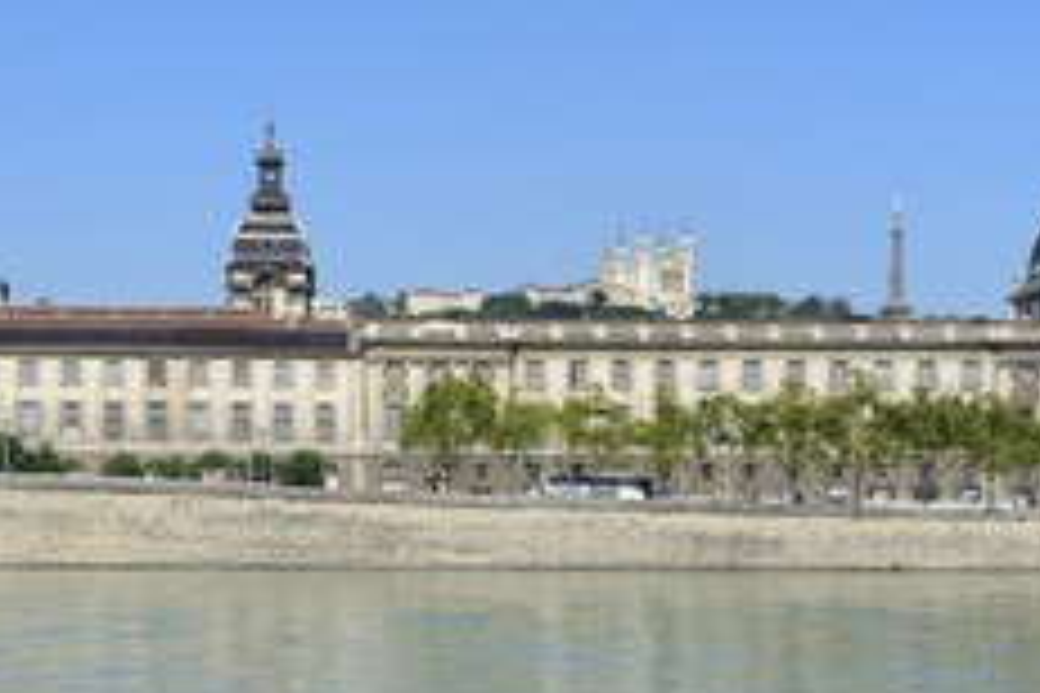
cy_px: 554
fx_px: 2311
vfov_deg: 16.9
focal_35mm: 80
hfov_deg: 25.4
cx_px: 500
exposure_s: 1/320
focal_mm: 44
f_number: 11
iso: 200
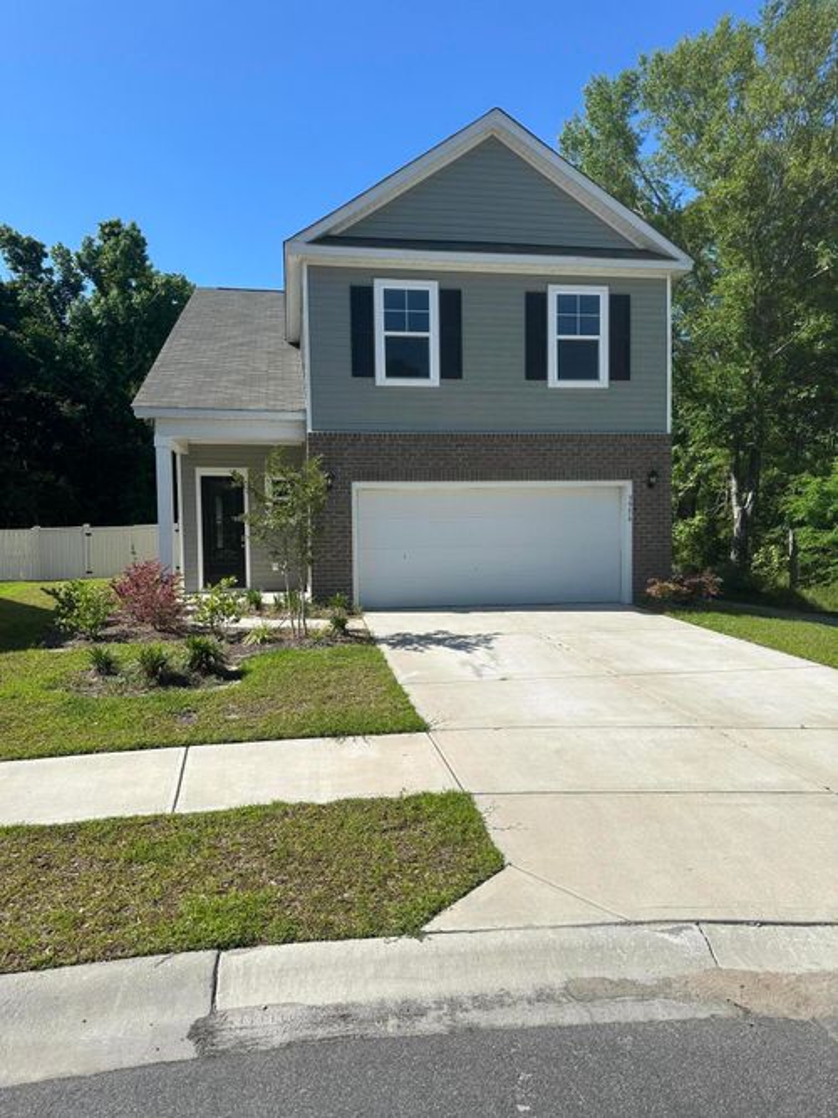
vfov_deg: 71.6
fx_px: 775
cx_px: 419
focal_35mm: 24
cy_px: 559
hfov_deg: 56.8
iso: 80
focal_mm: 6.86
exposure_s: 1/5000
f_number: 1.78
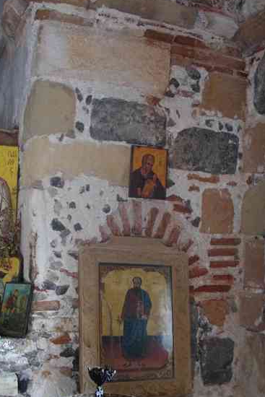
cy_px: 269
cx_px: 151
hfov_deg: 27.5
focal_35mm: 49
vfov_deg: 39.8
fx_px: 541
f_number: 3.5
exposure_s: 1/8
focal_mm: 18
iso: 3200
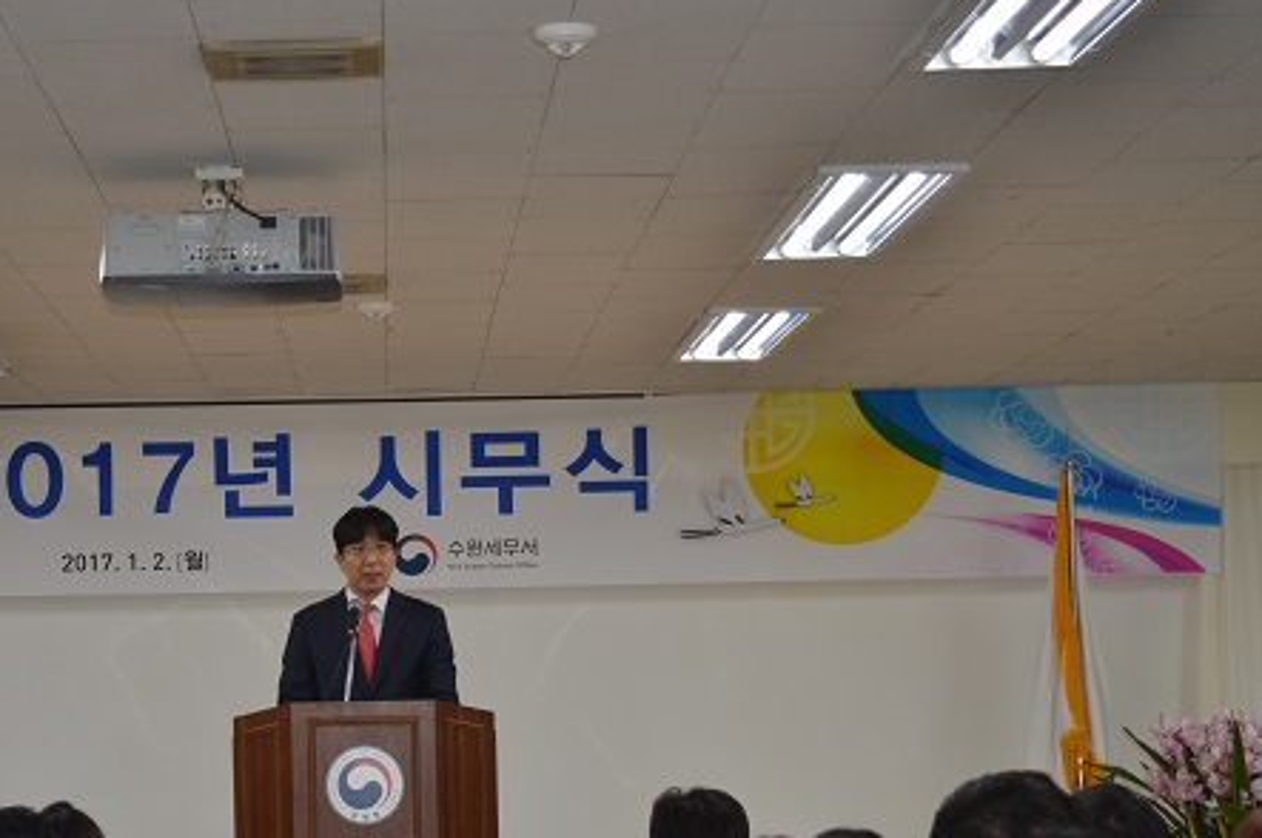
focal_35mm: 98
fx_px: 3421
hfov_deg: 20.8
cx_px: 363
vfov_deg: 13.9
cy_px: 532
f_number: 5
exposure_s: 1/100
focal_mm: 45
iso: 400
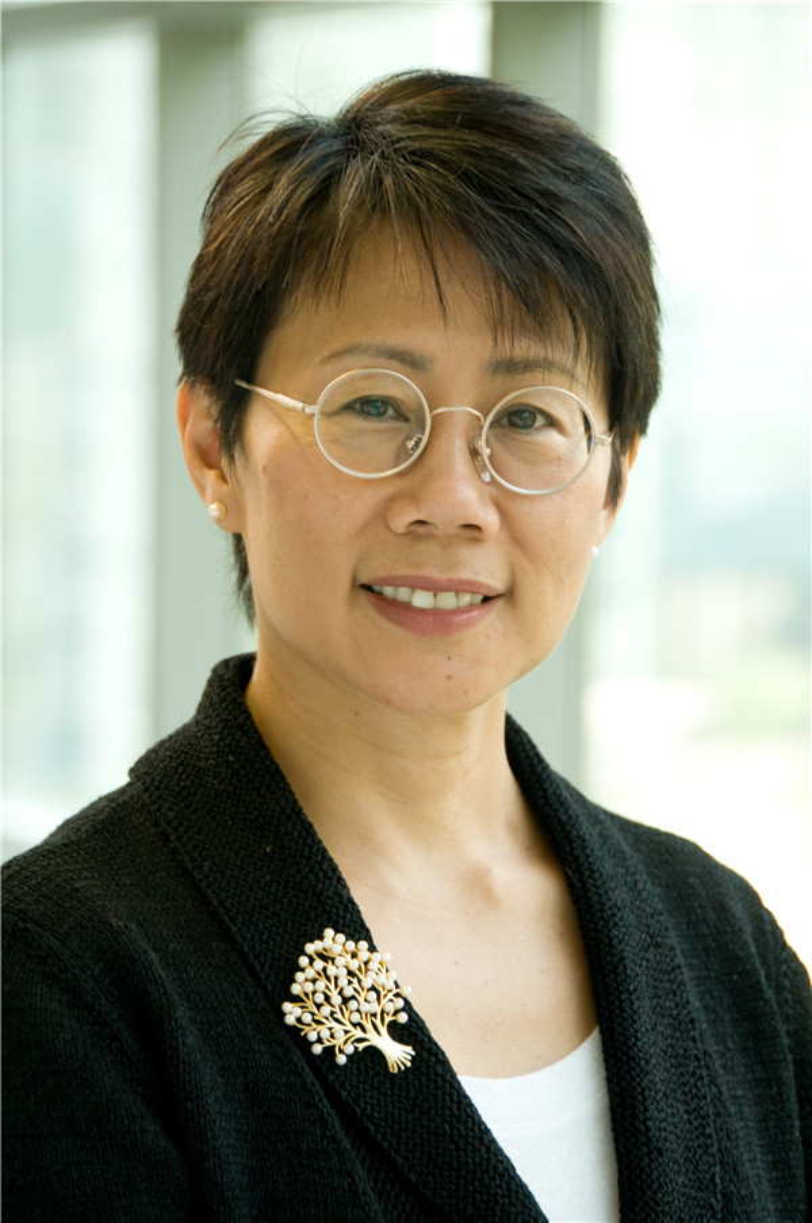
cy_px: 612
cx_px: 406
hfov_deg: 8.7
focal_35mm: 158
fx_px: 5341
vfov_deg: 13.1
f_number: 5.3
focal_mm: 105
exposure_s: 1/100
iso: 500
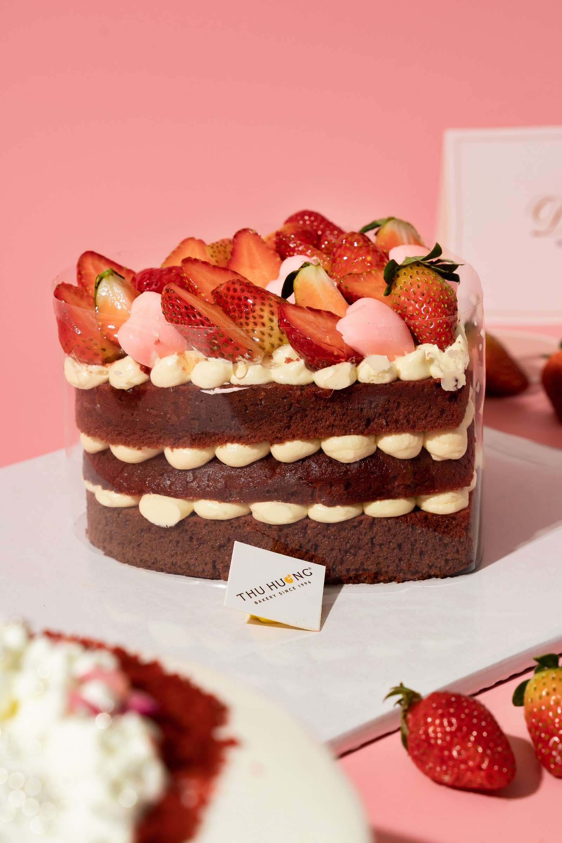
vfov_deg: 31.9
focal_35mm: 63
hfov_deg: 21.6
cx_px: 281
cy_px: 422
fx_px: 1475
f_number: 9
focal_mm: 63
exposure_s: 1/160
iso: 160
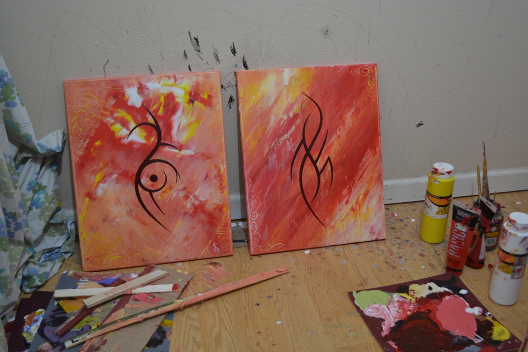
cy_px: 176
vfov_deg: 34.2
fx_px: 572
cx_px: 264
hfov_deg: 49.5
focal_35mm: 39
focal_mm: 26
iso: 500
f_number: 4.2
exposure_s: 1/15
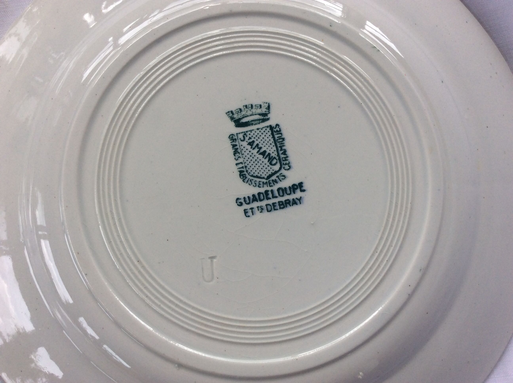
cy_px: 192
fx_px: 474
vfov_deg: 44.1
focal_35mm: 32
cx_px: 256
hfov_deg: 56.9
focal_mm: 3.3
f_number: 2.4
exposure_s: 1/267
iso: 32
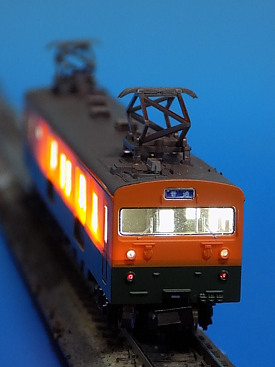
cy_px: 184
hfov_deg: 11.2
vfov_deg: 14.9
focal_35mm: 132
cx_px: 138
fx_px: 1398
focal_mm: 23.4
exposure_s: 1
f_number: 5
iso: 400
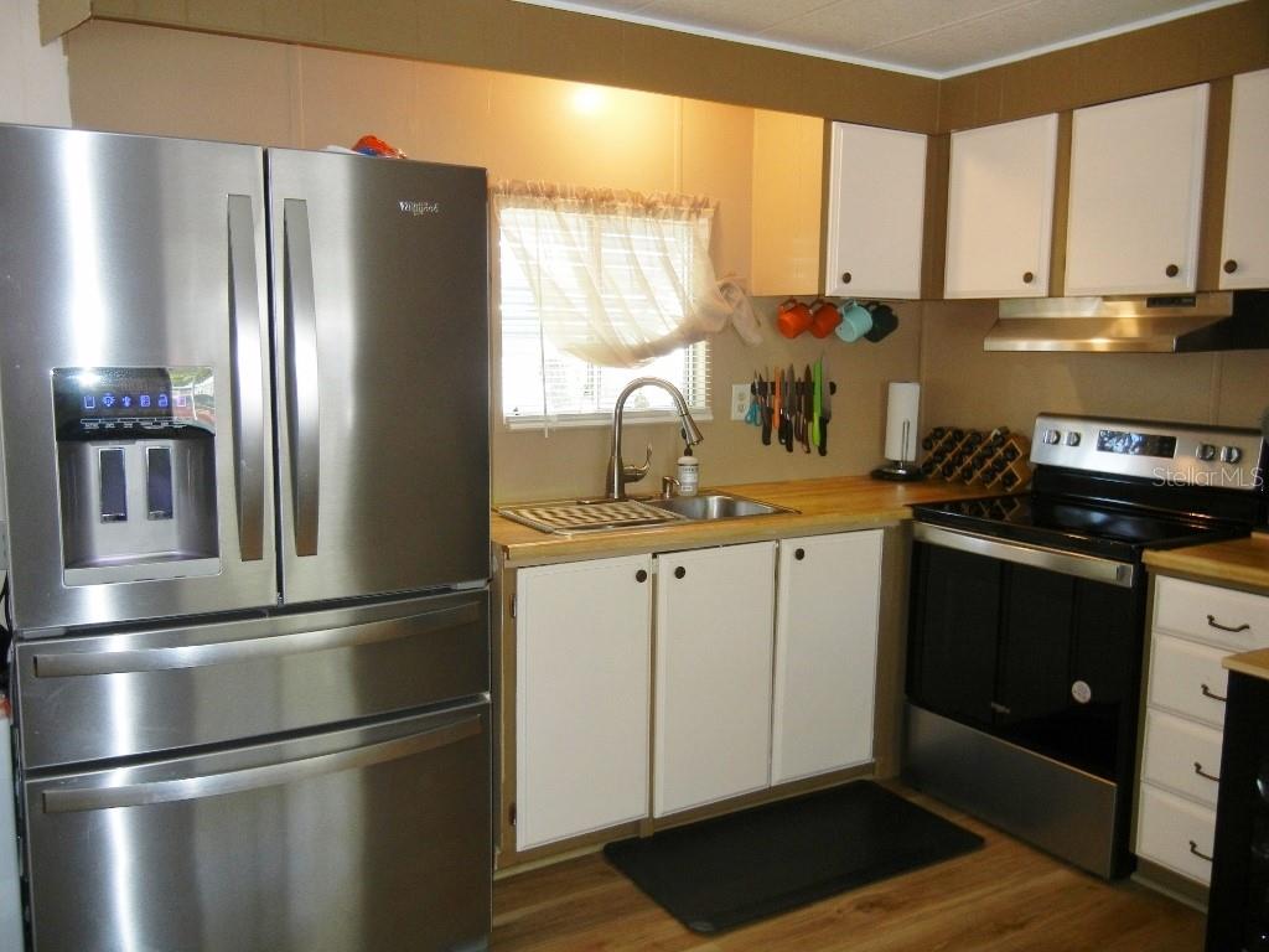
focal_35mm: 30
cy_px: 476
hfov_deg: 60.0
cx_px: 634
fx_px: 1100
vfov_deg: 46.8
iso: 200
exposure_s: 1/30
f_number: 3.5
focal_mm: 5.4
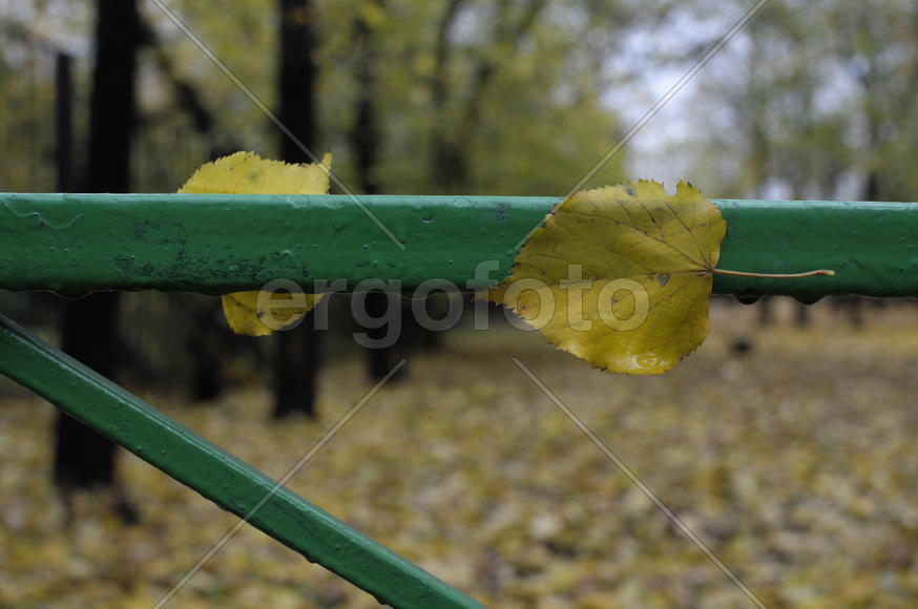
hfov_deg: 46.5
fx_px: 1069
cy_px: 304
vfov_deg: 31.8
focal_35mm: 42
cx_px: 459
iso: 200
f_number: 5.6
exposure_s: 1/200
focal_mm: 28
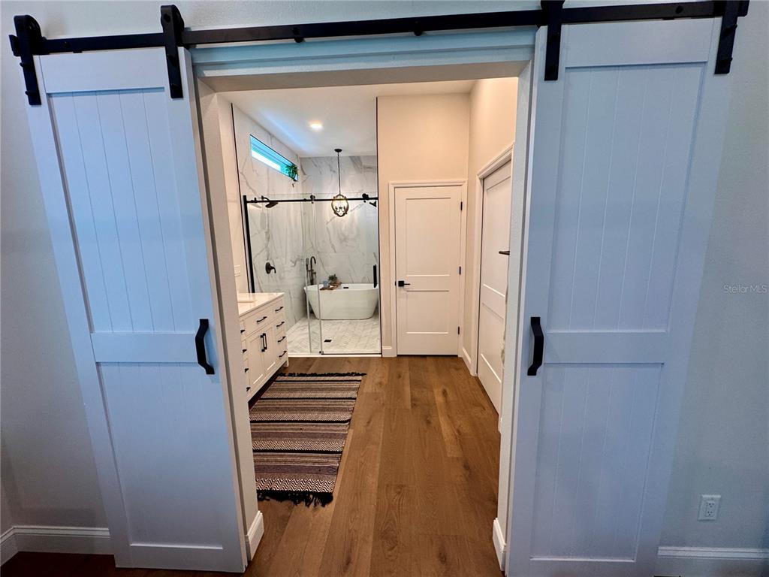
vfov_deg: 85.7
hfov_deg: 102.1
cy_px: 288
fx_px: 311
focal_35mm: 14
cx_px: 384
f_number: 2.2
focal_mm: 2.22
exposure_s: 1/120
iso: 160
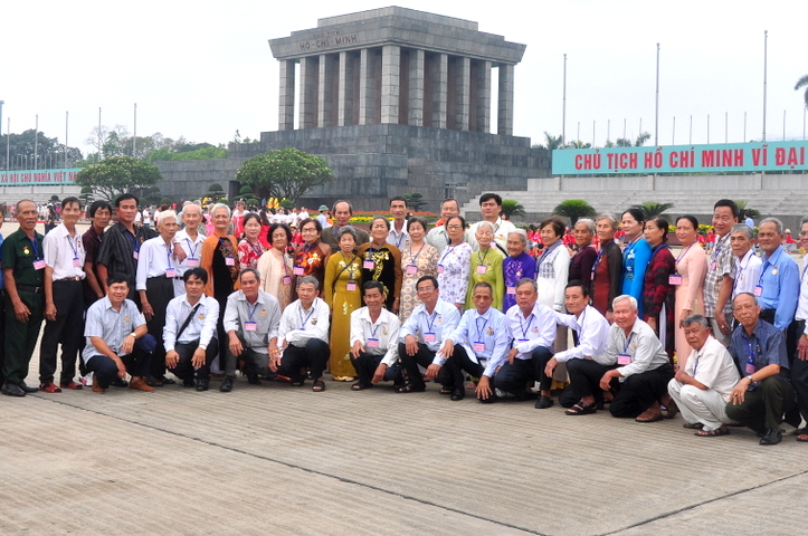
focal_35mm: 51
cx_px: 430
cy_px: 199
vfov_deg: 26.3
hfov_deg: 38.9
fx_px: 1143
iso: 320
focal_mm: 24
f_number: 9
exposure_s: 1/320
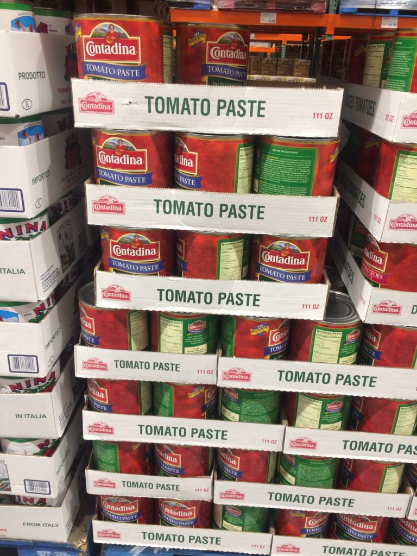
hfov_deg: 48.2
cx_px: 208
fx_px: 466
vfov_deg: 61.7
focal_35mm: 29
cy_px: 278
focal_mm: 4.15
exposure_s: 1/30
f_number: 2.2
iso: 125
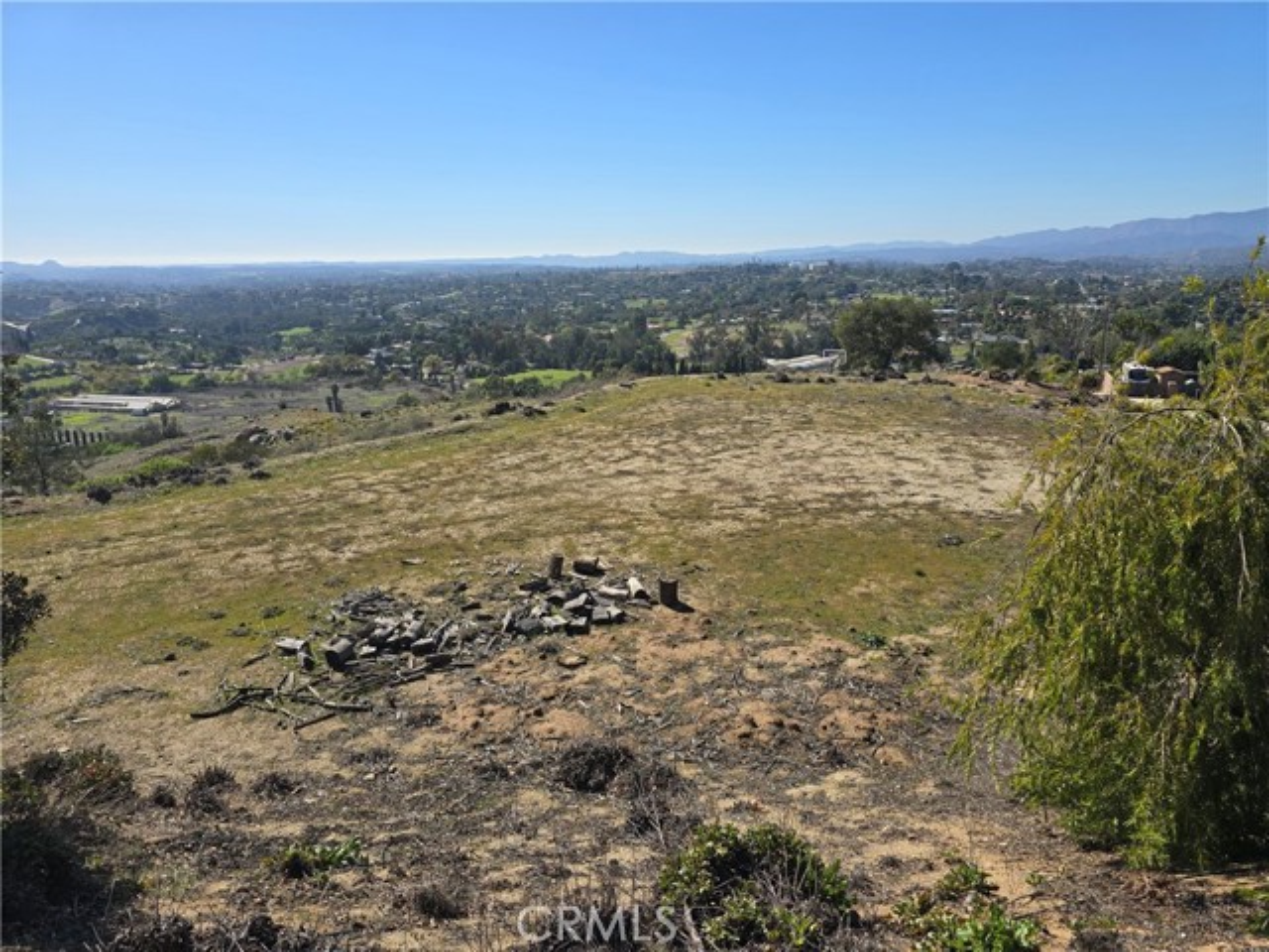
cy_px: 476
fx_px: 843
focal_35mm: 23
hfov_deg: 73.9
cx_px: 634
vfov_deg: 58.9
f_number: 1.7
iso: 12
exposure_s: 1/1126
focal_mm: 6.3
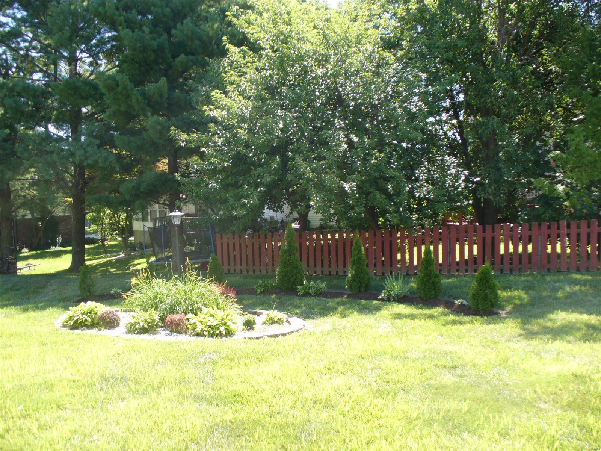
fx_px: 642
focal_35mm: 37
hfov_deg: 50.1
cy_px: 226
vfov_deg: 38.7
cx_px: 300
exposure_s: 1/250
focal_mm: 6.1
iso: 80
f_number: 2.8
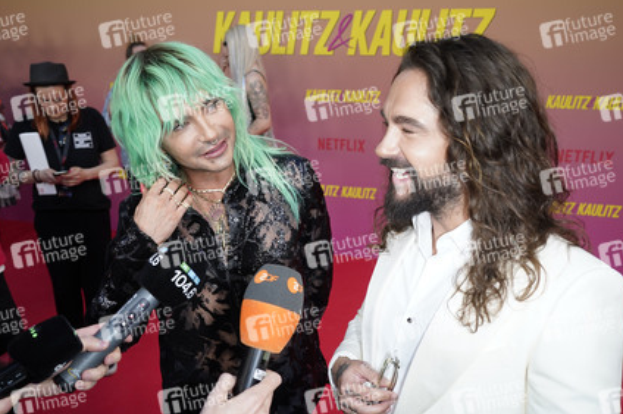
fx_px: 571
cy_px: 214
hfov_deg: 57.3
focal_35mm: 33
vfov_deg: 39.9
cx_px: 303
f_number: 5.6
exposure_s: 1/160
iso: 320
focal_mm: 31
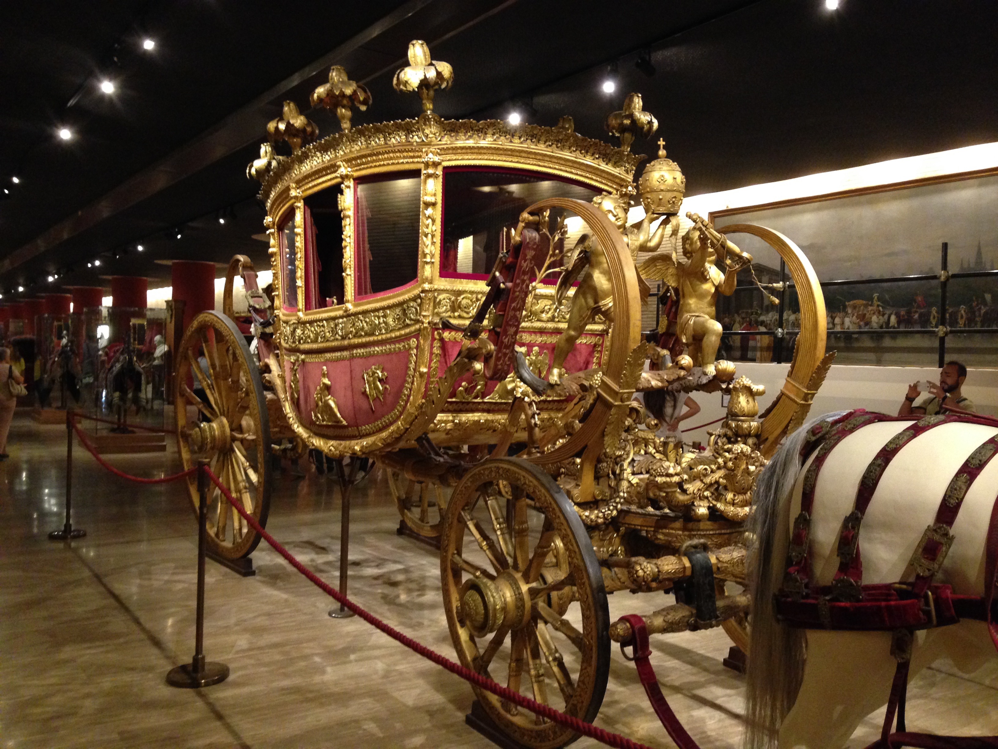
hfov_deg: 55.4
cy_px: 374
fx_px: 951
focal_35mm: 33
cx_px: 499
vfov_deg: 42.9
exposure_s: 1/17
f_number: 2.4
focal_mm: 4.12
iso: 320
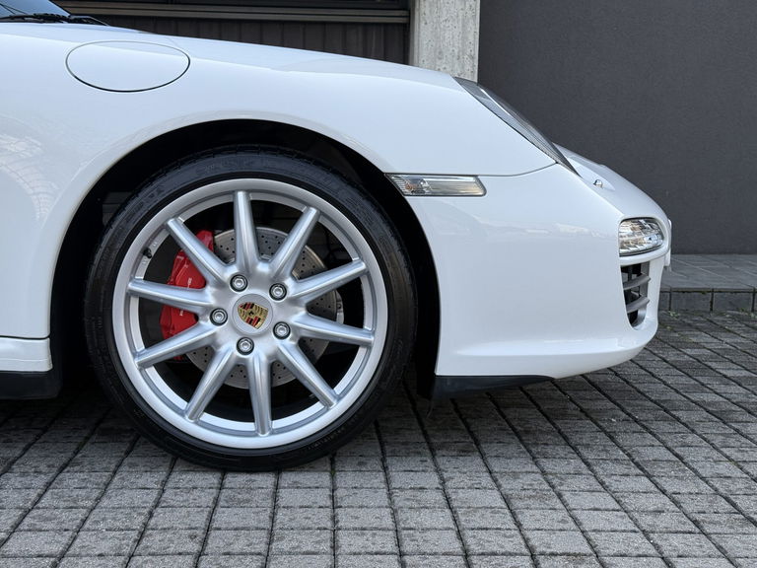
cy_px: 284
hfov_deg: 39.7
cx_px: 378
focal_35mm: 48
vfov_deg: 30.3
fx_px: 1050
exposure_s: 1/762
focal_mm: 6.76
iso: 64
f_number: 1.78
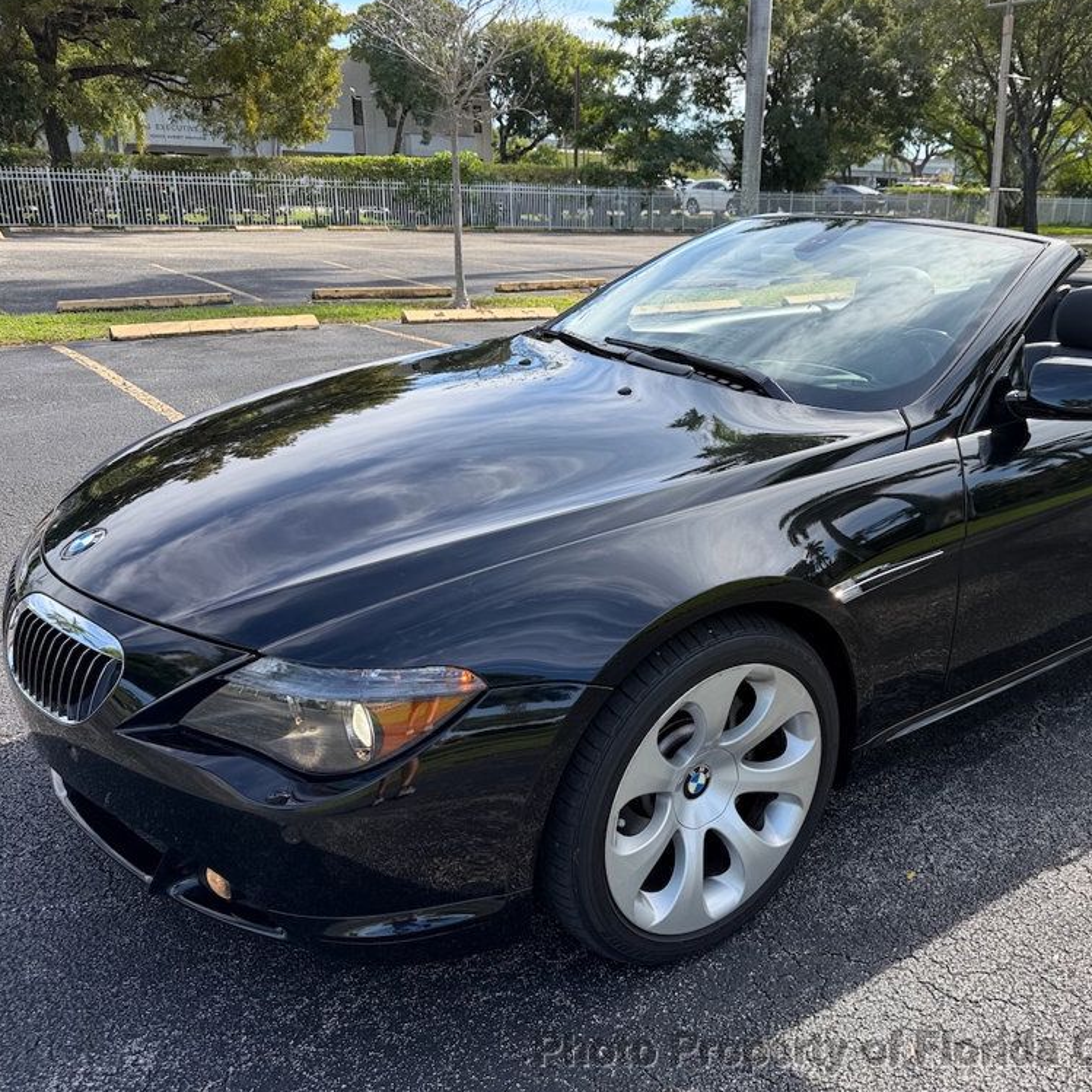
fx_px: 1035
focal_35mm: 29
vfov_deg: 55.6
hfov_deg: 54.8
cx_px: 697
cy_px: 539
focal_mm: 6.76
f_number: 1.78
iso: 80
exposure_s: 1/1385
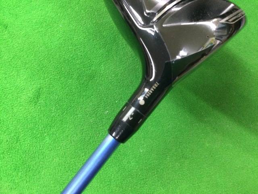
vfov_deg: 45.4
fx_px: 231
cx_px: 129
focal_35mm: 31
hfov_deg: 58.4
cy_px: 97
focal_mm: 3.3
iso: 200
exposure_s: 1/24
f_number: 2.4
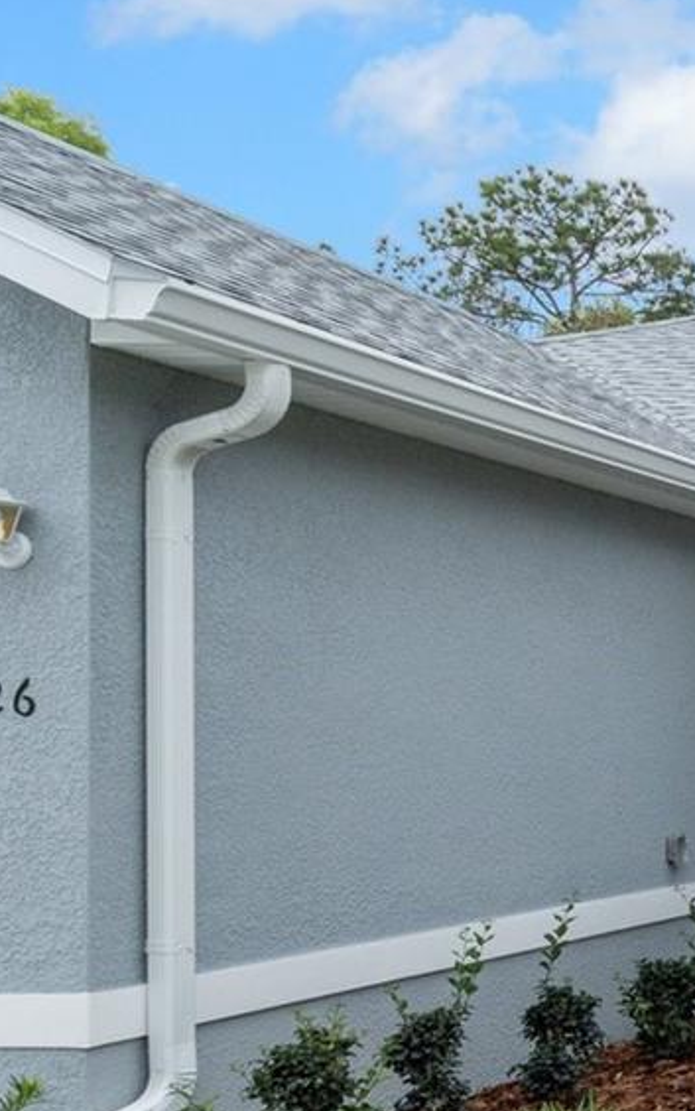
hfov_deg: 16.8
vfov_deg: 38.6
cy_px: 689
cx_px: 1473
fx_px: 1574
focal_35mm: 52
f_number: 8
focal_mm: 12
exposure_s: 1/25
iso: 320
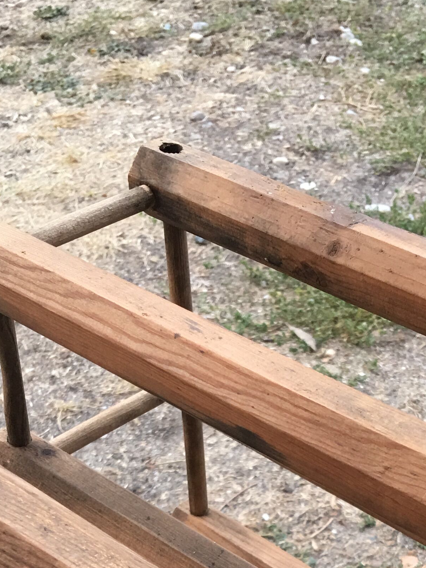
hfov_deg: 20.2
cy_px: 646
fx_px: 1198
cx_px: 240
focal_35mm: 73
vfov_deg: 24.6
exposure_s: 1/33
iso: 40
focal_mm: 4.15
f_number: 2.2
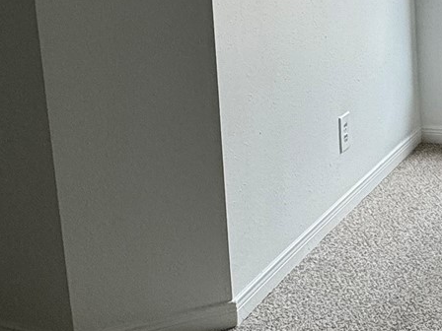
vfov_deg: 22.1
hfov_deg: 29.0
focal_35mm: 64
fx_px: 817
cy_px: 4
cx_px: 401
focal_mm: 2.22
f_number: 2.2
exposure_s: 1/99
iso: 40
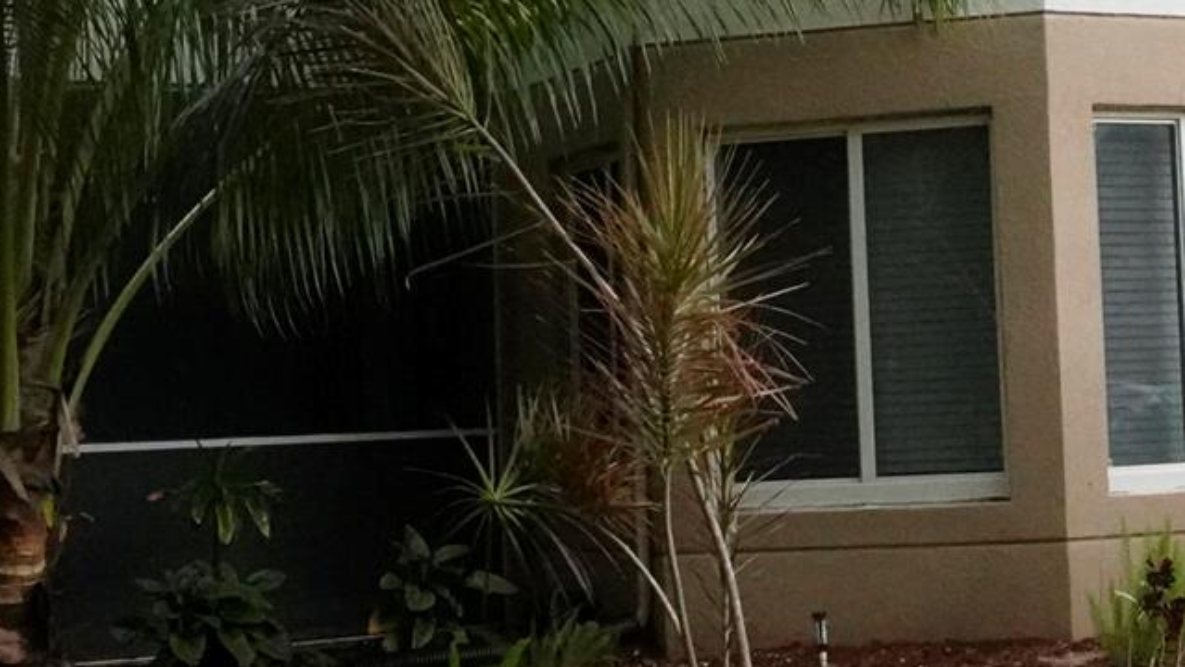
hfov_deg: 20.2
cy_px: 164
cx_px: 1040
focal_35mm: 104
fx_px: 3269
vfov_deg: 11.6
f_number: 4.5
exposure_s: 1/500
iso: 4000
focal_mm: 12.04
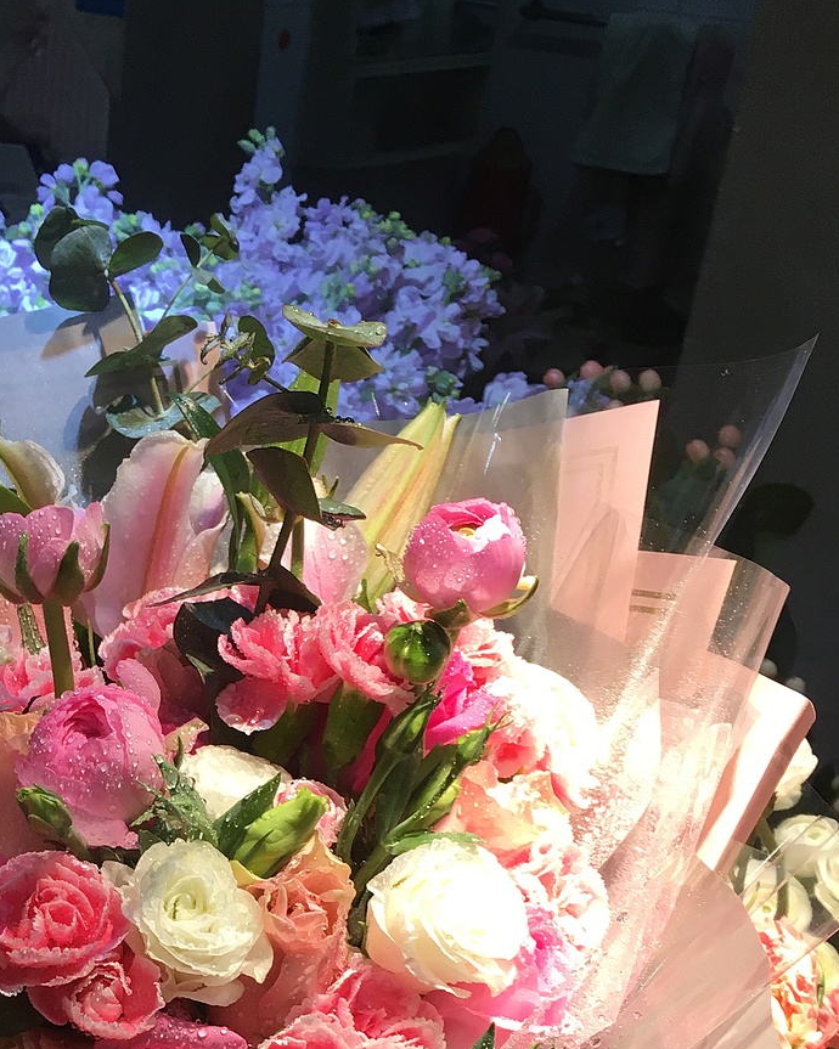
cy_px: 945
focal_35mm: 56
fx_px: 1739
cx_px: 94
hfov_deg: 26.3
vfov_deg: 32.0
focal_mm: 4.15
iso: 25
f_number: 2.2
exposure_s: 1/33
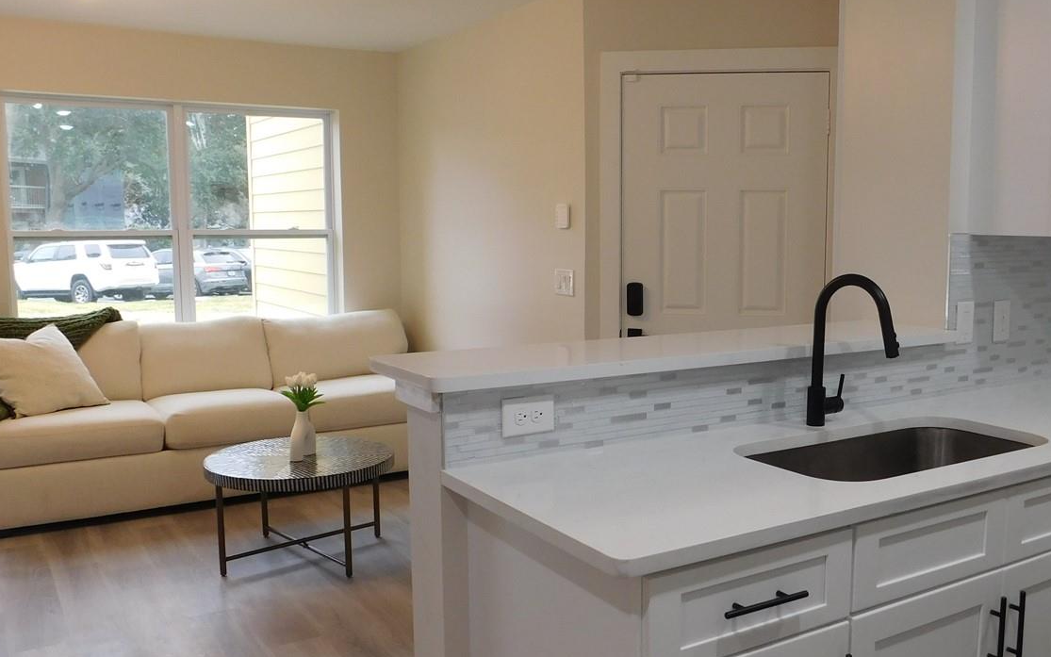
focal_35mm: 35
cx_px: 633
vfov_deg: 36.3
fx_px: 1003
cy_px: 343
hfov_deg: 54.9
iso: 125
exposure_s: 1/40
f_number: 3
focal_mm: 4
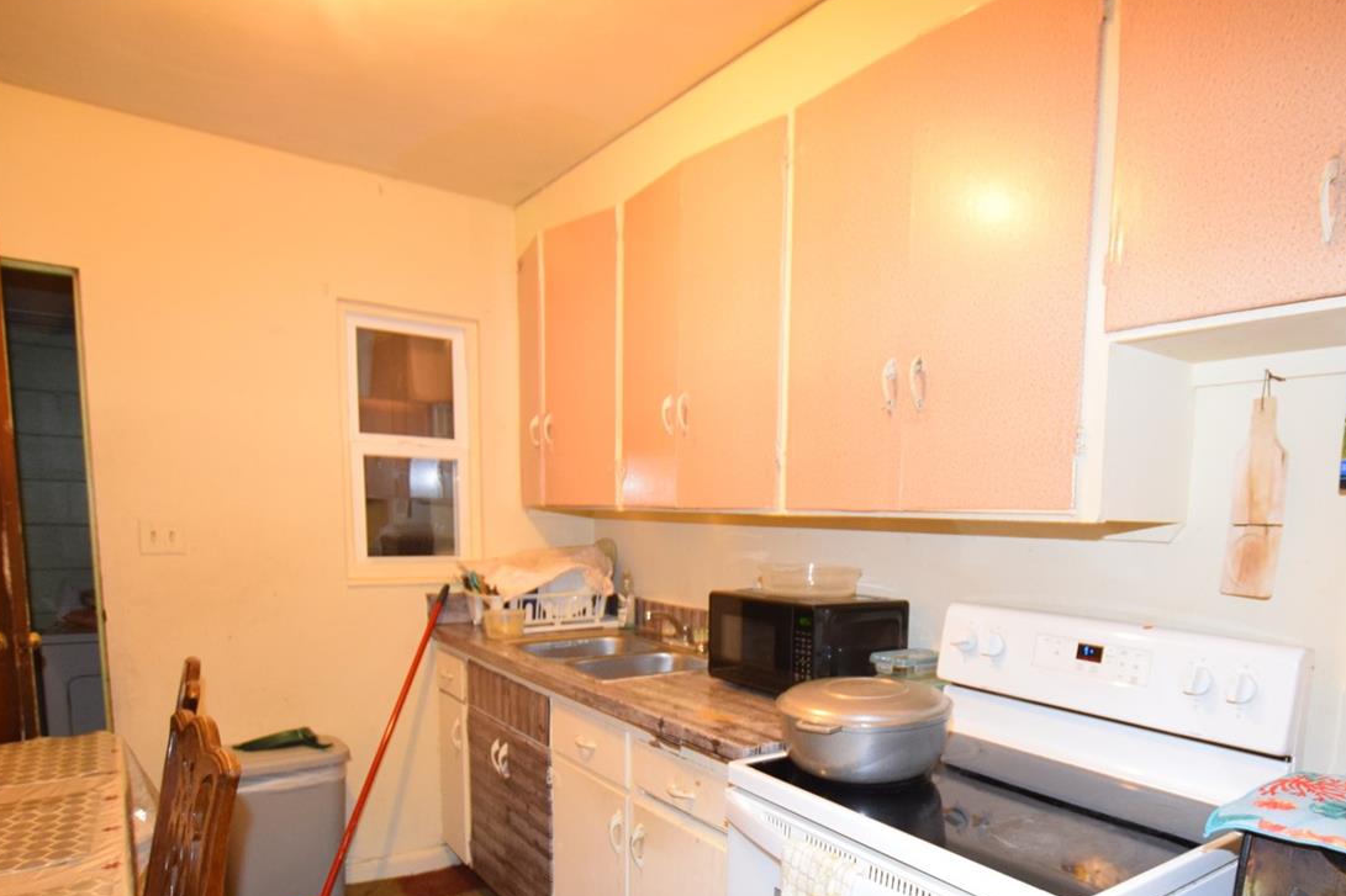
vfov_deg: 55.2
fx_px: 822
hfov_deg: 76.7
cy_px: 642
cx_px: 871
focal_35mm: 22
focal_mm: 10
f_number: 3.5
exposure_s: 1/60
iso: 1100
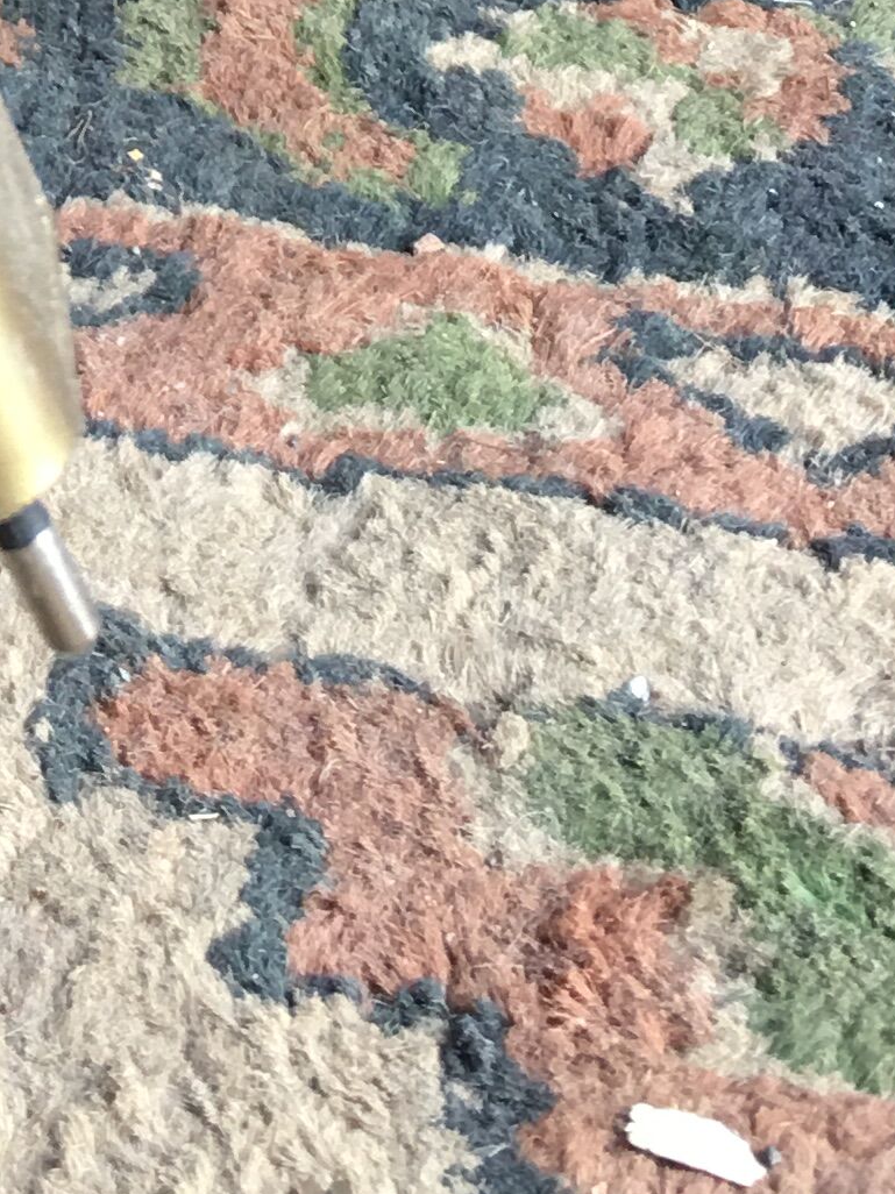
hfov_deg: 12.5
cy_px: -581
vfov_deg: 15.9
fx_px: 3932
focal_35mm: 114
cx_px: -308
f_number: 2.2
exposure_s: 1/17
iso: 32
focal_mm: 4.15
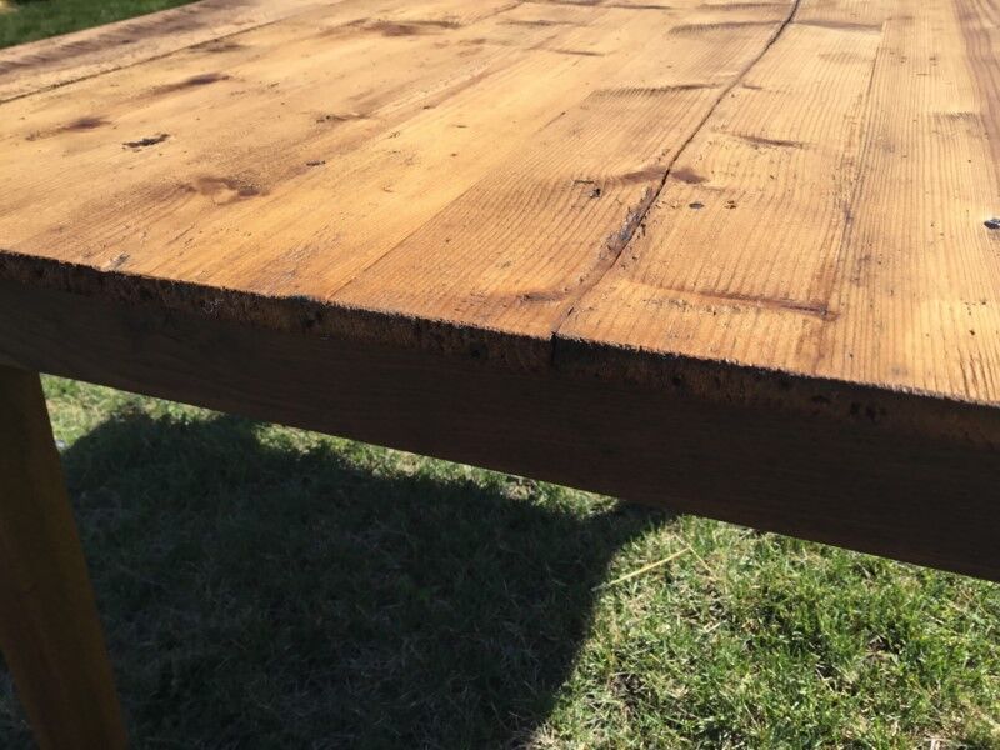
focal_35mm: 31
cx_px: 500
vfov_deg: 45.4
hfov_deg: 58.4
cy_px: 375
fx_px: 896
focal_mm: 3.3
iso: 25
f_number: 2.4
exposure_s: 1/799
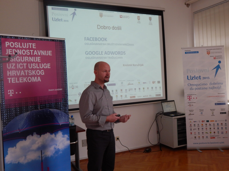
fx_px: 225
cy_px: 86
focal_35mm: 34
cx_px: 114
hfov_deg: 54.0
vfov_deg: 41.8
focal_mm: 6.1
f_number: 3.3
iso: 180
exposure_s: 1/30
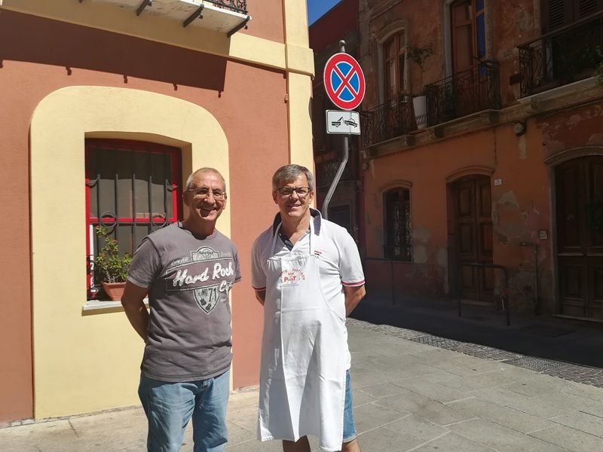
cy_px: 226
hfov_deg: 67.3
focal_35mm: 26
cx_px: 302
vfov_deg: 53.1
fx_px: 453
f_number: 2.2
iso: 50
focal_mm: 3.83
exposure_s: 1/875
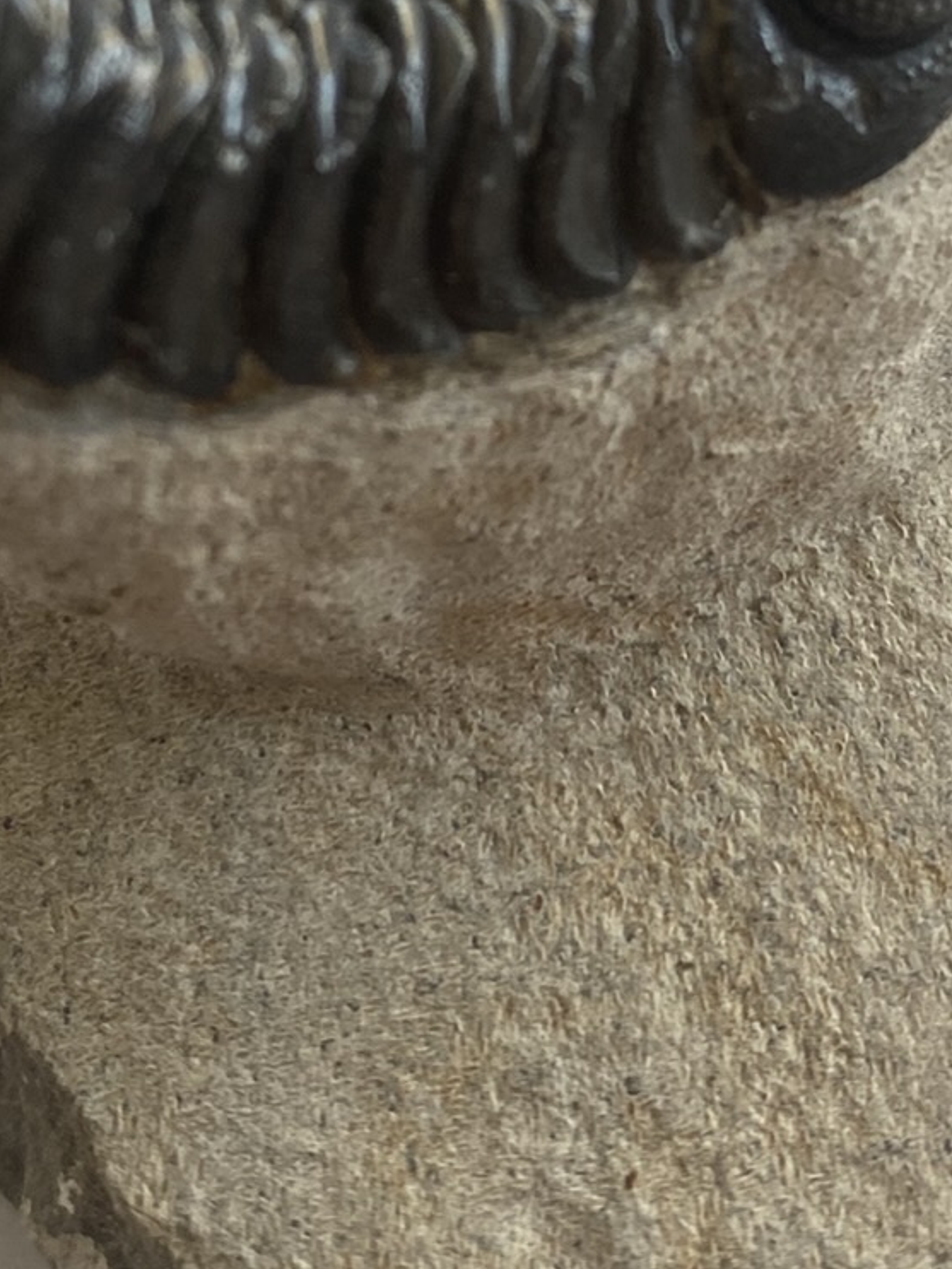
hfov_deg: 21.3
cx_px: 487
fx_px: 2529
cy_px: 174
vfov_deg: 27.3
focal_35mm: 69
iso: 125
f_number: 1.8
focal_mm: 4.25
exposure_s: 1/118
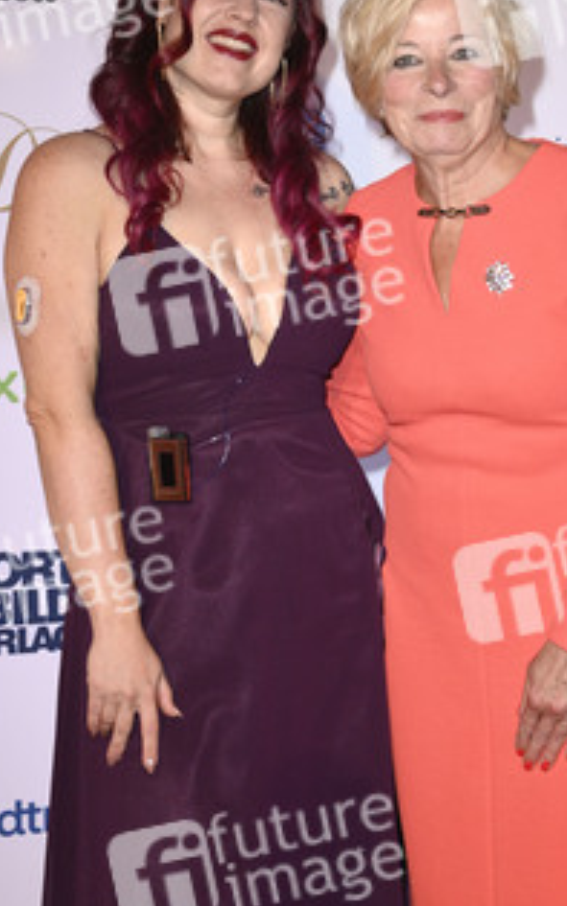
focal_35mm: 106
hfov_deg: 12.3
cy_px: 431
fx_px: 2620
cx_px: 340
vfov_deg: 19.6
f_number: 5.6
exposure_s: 1/160
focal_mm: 82
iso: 3200
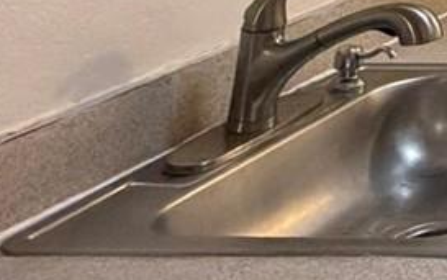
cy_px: -264
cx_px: 1010
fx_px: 1061
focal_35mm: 87
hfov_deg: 15.6
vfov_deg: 13.2
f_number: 2.2
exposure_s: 1/60
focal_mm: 2.22
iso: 500
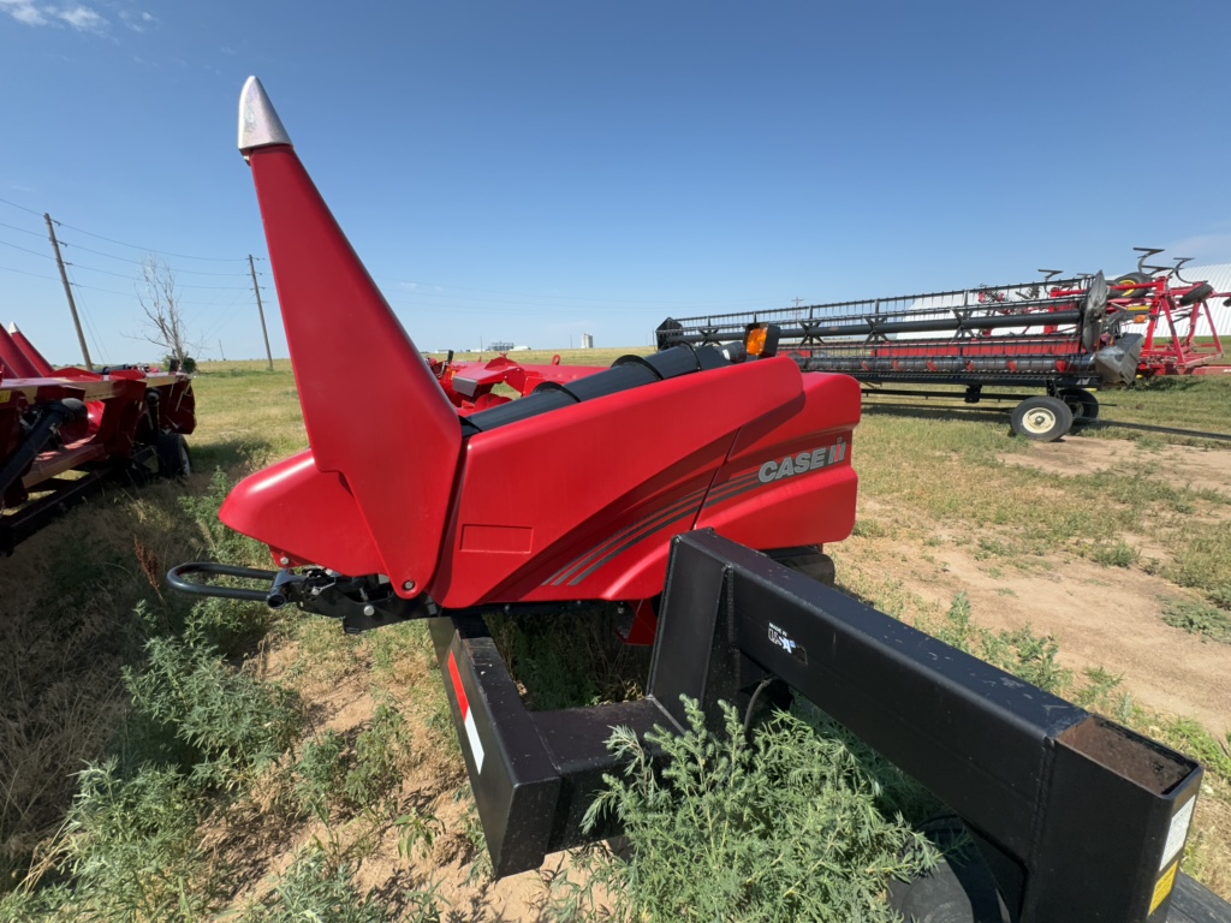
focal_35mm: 14
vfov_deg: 85.7
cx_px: 616
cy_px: 462
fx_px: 498
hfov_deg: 102.1
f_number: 2.2
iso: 40
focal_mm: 2.22
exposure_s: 1/1319
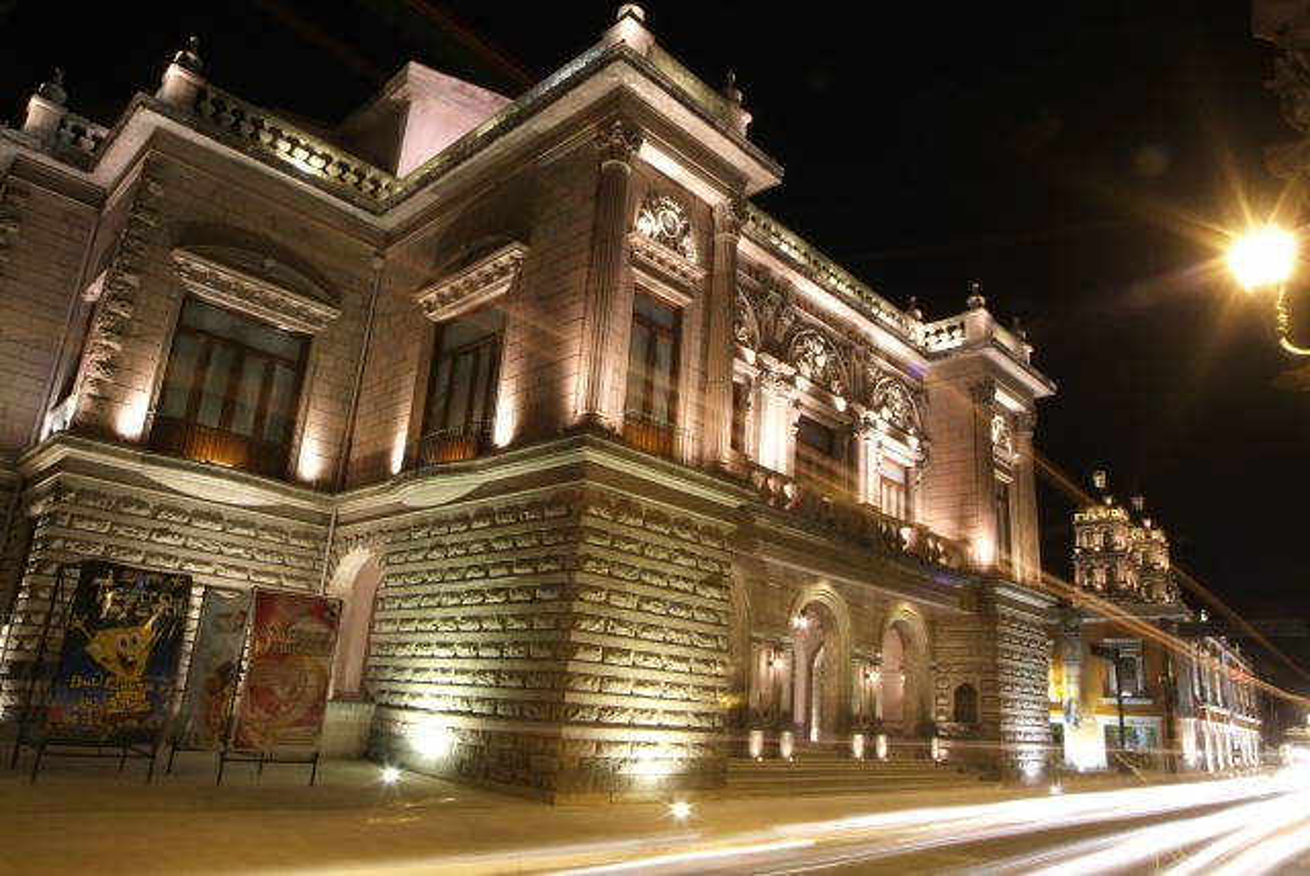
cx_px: 655
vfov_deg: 55.2
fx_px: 838
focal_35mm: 23
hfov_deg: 76.0
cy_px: 438
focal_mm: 15
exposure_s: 30
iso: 100
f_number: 22
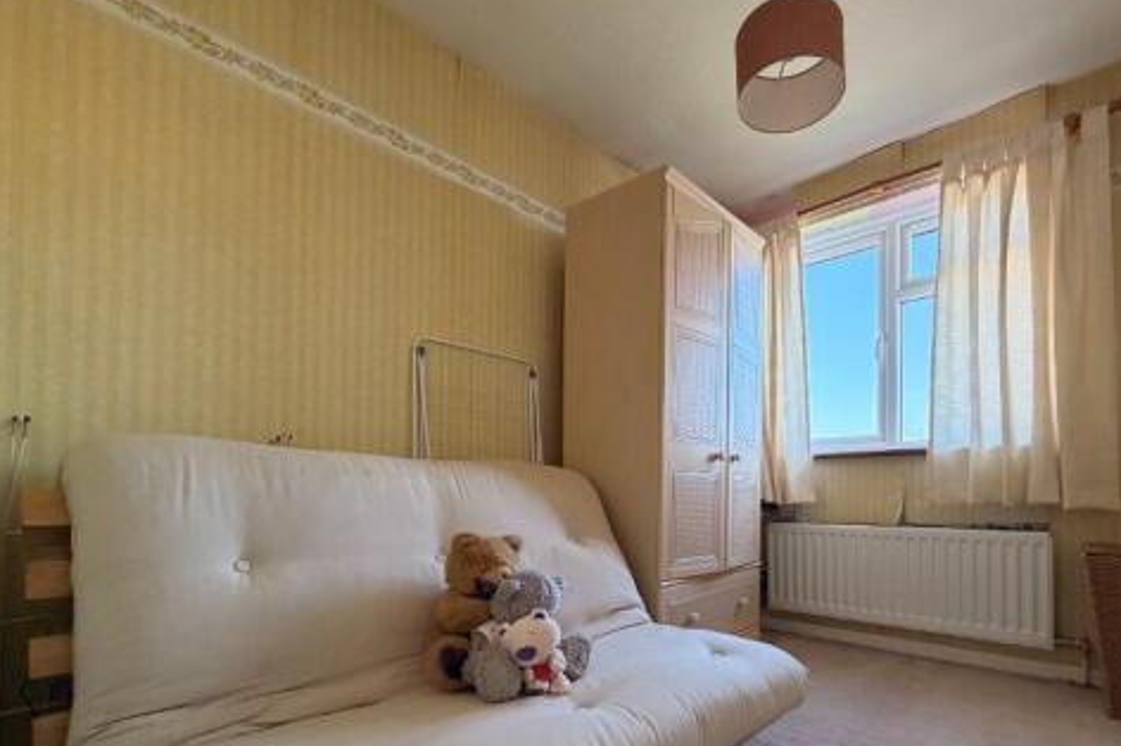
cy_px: 486
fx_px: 560
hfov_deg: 89.4
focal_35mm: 18
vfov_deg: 65.8
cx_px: 647
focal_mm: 2.22
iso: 250
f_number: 2.2
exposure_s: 1/100
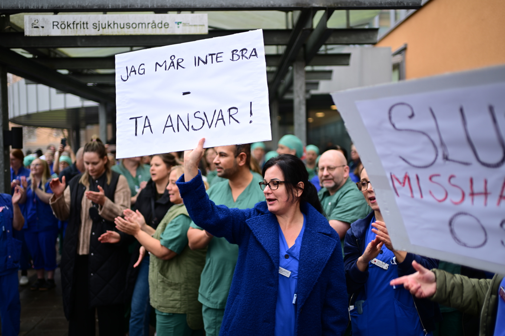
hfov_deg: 54.4
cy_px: 168
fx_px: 491
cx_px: 252
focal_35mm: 35
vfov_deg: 37.8
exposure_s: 1/200
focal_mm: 35
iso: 64
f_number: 1.4
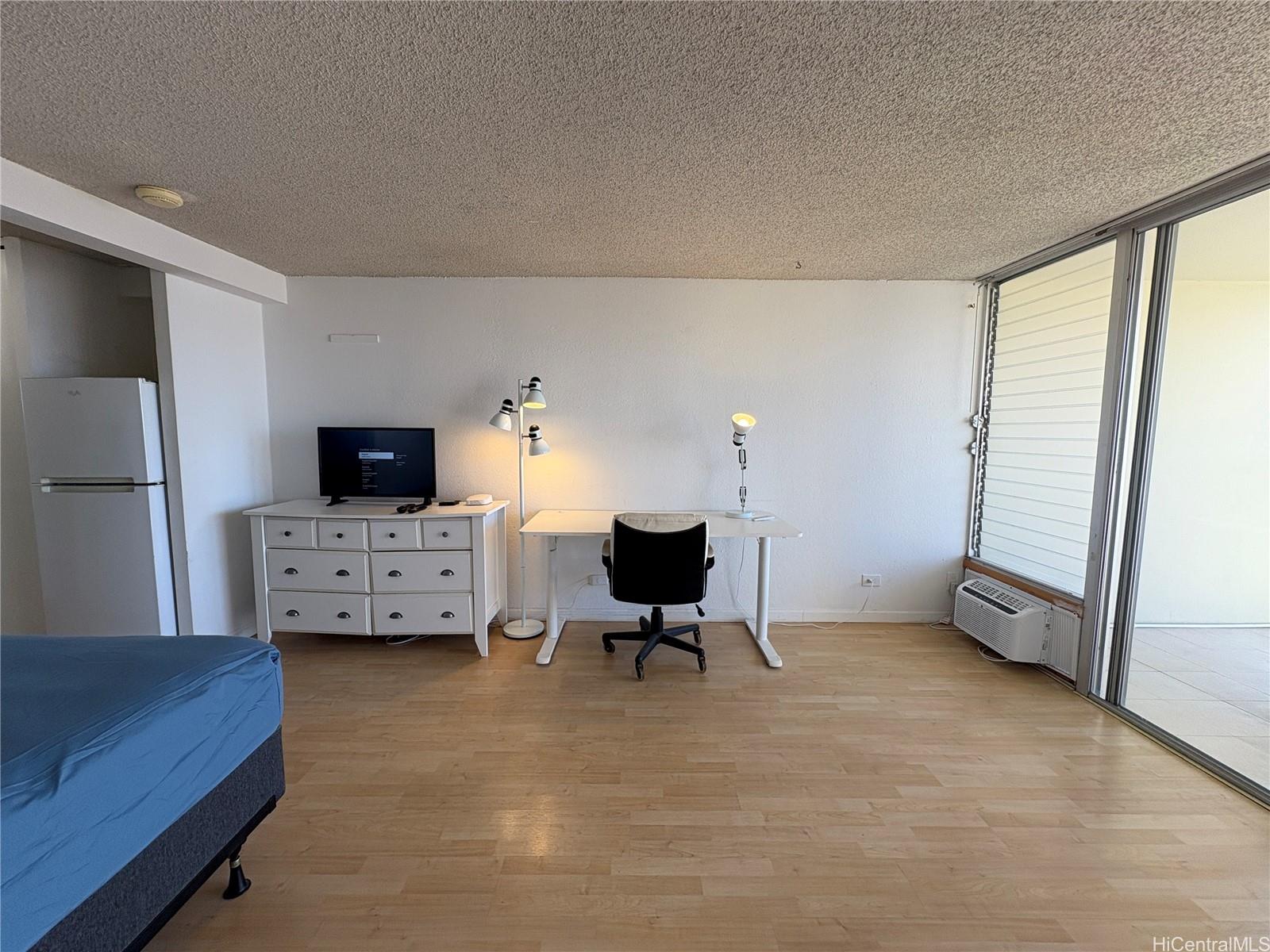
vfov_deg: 85.7
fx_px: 514
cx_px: 635
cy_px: 476
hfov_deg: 102.1
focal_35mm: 14
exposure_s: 1/120
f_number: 2.2
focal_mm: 2.22
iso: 40
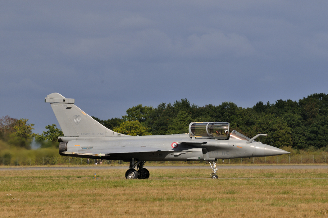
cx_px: 164
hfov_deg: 7.1
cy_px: 109
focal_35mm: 292
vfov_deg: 4.7
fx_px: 2662
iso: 200
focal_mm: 195
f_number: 10
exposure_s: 1/400
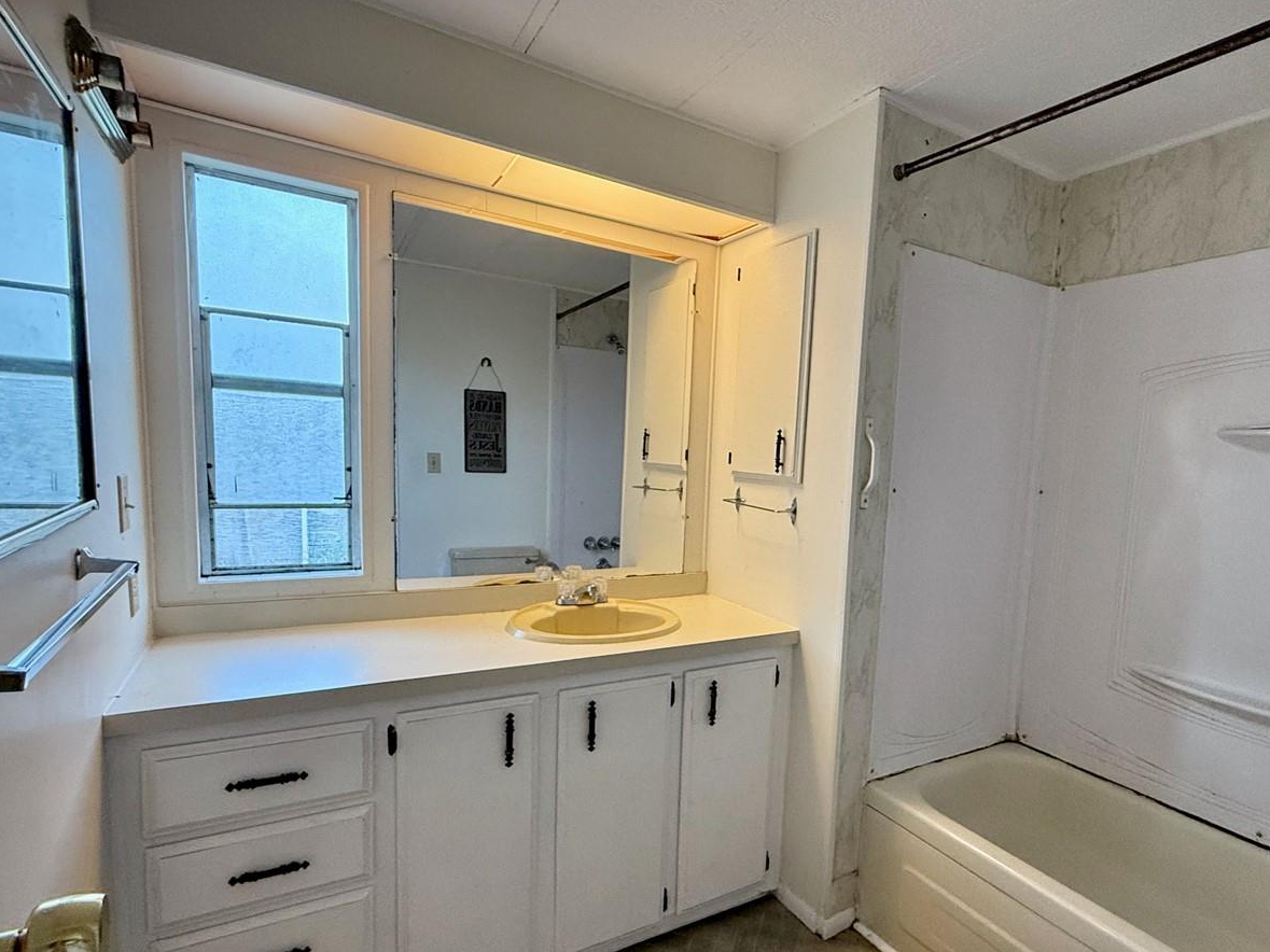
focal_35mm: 19
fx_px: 697
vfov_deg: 68.4
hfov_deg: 83.9
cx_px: 748
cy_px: 531
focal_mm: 2.22
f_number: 2.2
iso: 500
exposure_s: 1/120
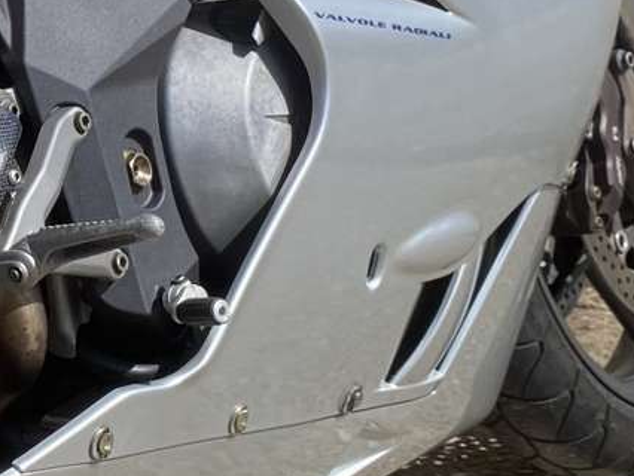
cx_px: -301
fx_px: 2236
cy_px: 61
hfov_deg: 15.0
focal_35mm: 122
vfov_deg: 12.1
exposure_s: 1/2141
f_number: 1.8
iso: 32
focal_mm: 4.25
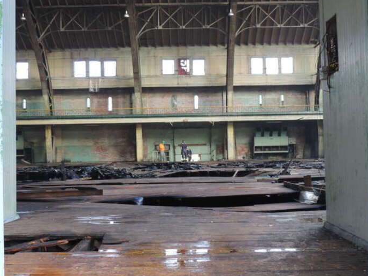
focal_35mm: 50
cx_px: 185
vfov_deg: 29.1
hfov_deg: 38.2
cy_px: 131
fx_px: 532
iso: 200
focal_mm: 7.6
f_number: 3.4
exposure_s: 1/50
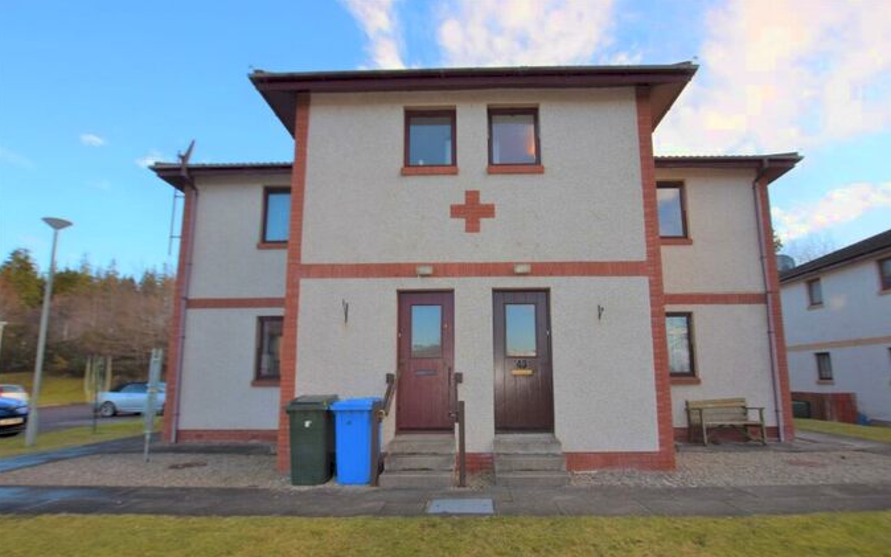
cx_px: 457
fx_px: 443
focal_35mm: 18
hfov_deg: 90.2
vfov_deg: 64.1
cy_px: 308
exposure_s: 1/125
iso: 110
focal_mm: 11.5
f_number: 5.6
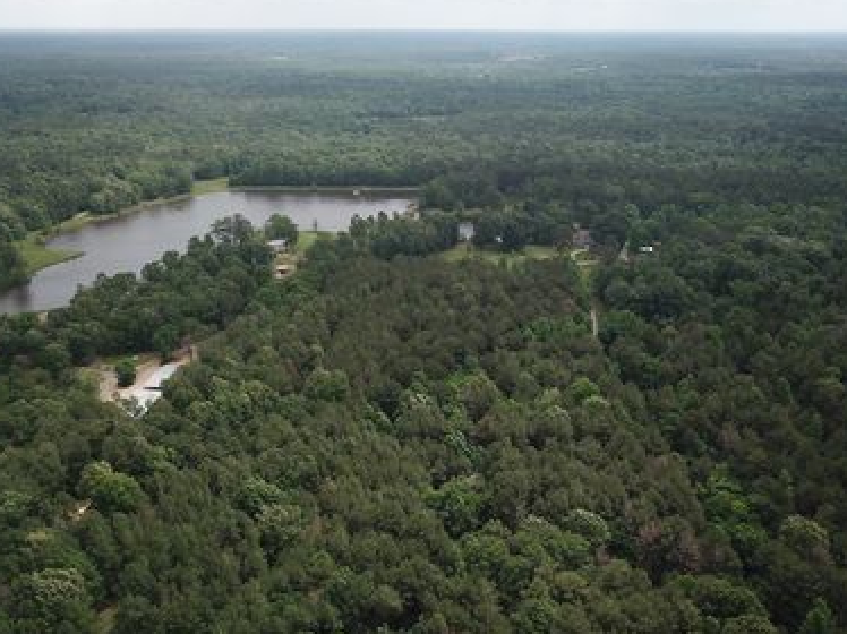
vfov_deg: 46.7
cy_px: 280
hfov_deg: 60.0
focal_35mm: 30
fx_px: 734
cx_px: 425
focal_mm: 4.73
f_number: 2.2
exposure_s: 1/277
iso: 100
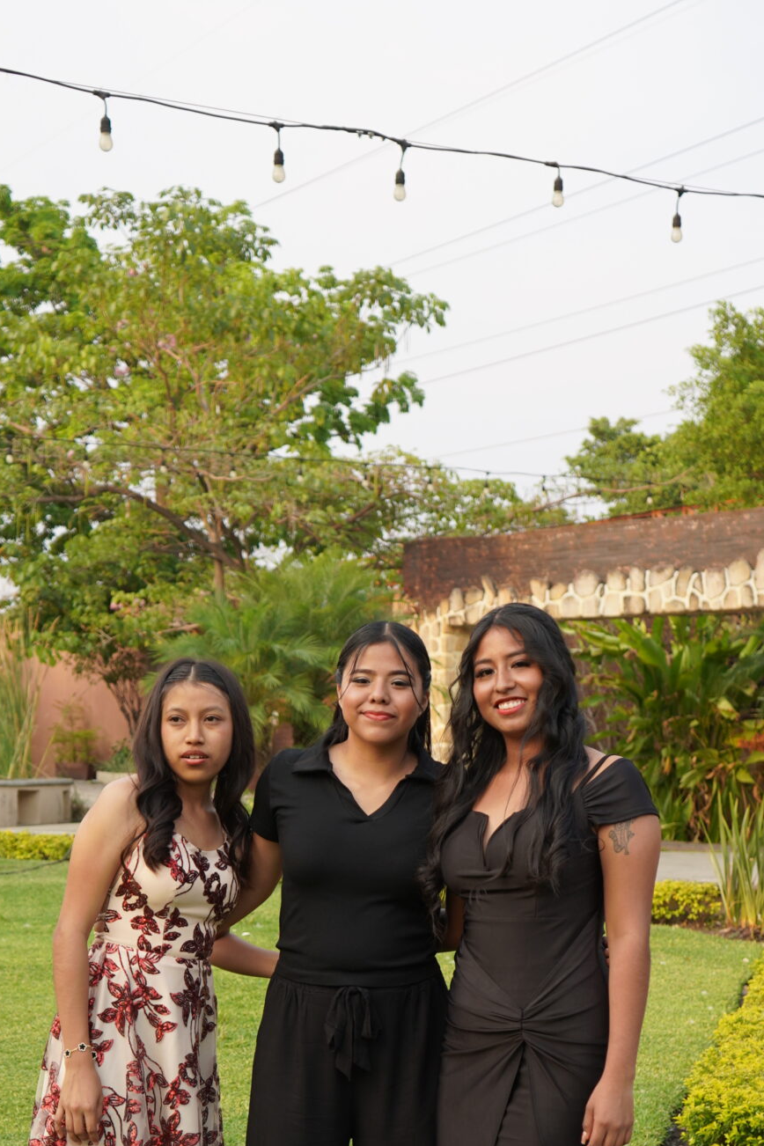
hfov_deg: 23.0
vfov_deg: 32.8
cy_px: 944
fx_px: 1878
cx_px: 360
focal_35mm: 59
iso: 125
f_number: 4
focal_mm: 30
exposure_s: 1/160
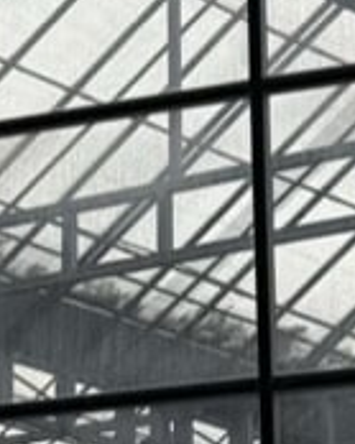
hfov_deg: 6.6
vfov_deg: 8.1
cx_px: -148
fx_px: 3023
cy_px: -318
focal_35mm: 230
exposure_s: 1/481
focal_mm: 6.76
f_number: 1.78
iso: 64
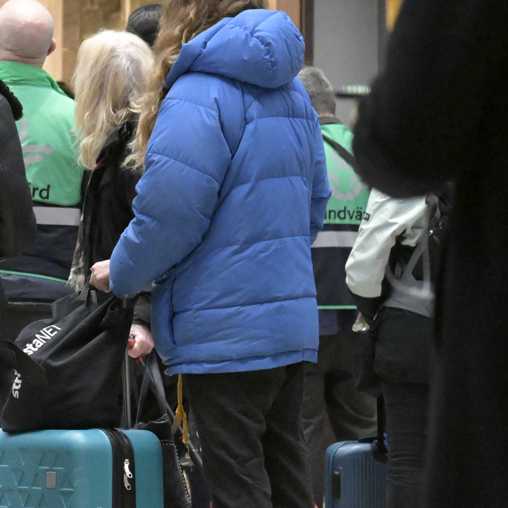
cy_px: 229
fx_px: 5462
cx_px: -427
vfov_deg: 5.3
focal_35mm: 329
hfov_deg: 5.2
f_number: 5
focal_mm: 100
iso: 11400
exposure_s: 1/200
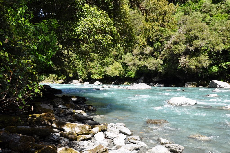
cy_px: 76
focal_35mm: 32
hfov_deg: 59.6
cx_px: 115
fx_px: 201
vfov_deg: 41.6
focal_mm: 21
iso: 200
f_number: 9
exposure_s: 1/125
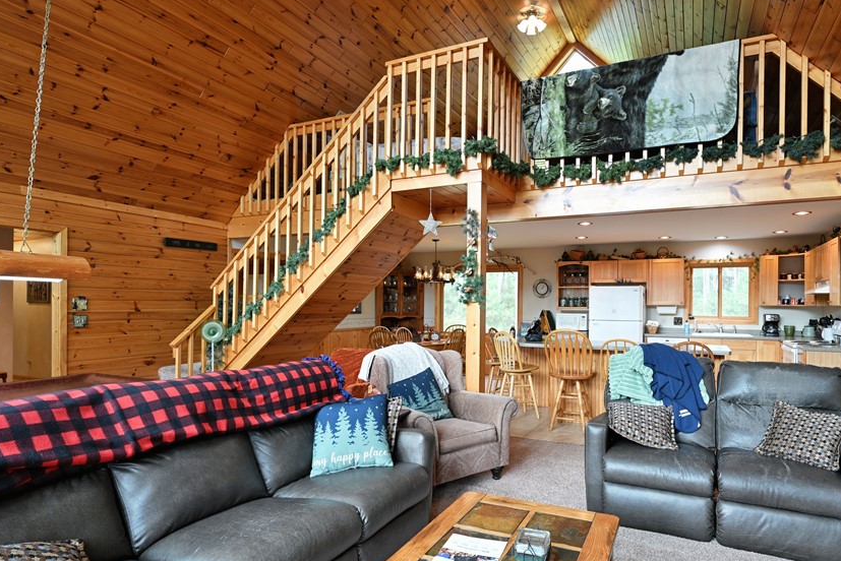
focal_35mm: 21
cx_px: 481
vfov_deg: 59.5
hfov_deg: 80.7
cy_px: 303
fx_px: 491
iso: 200
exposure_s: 1/10
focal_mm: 16
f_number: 5.6
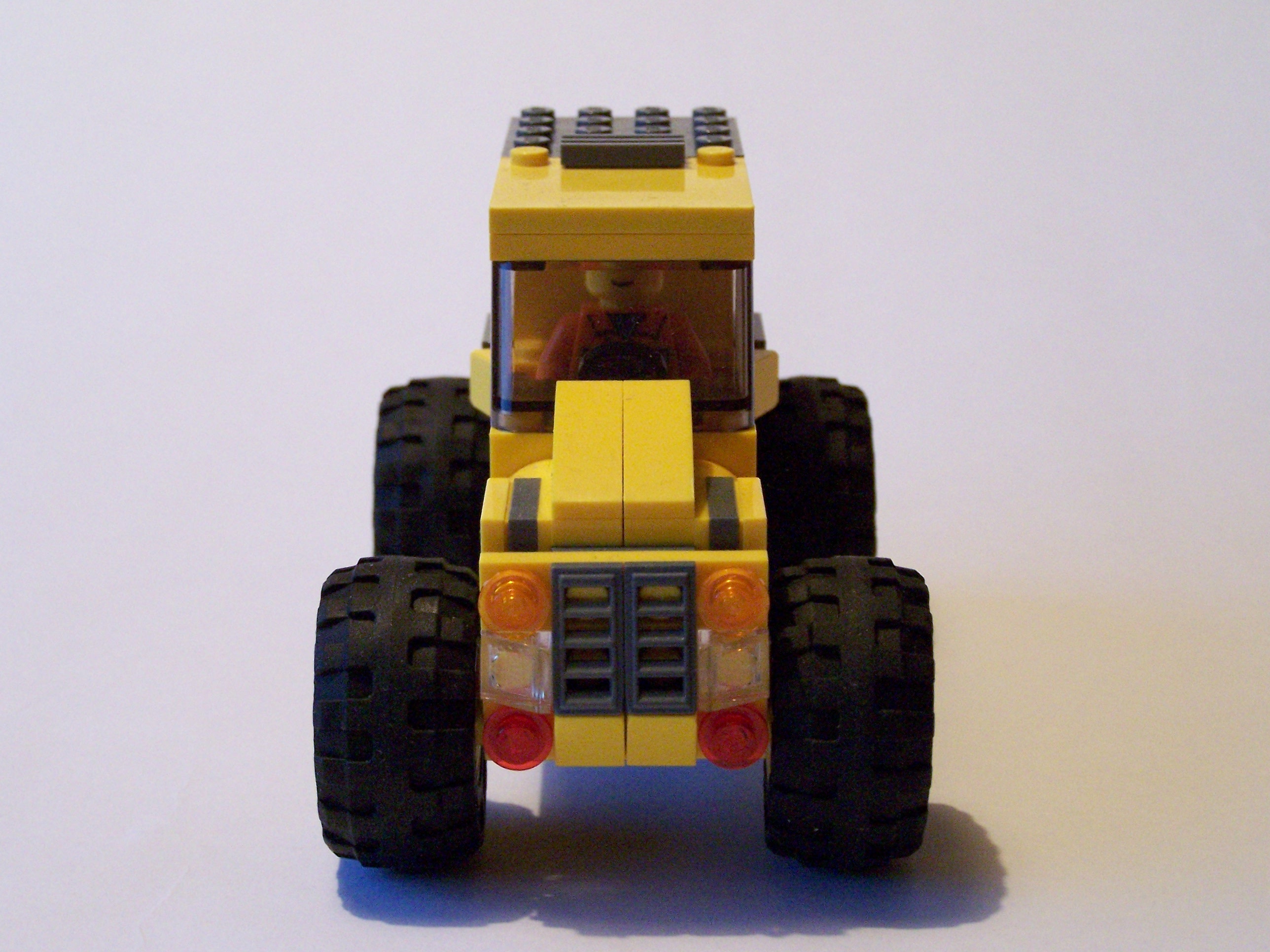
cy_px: 476
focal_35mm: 75
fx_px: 2752
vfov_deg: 19.6
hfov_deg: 26.0
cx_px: 635
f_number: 3.2
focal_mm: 12.4
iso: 400
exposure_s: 1/20
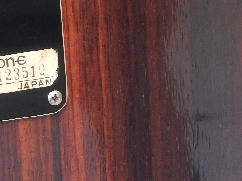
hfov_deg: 8.4
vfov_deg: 6.4
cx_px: -3
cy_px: 22
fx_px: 1629
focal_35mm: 233
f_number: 4.6
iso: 800
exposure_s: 1/10
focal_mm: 20.5
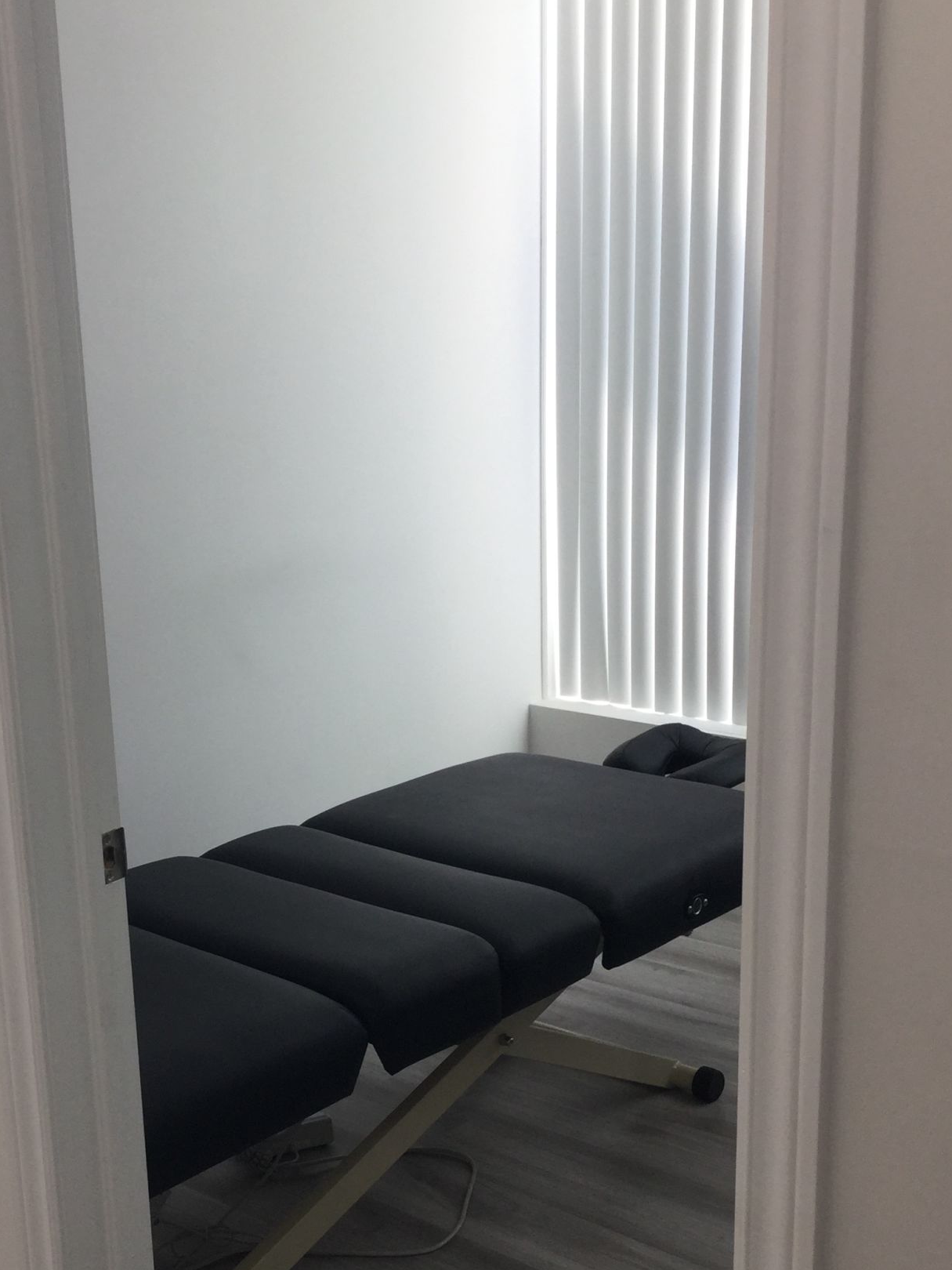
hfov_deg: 29.4
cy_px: 813
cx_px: 285
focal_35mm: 49
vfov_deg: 38.6
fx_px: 1797
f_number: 2.4
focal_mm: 3.3
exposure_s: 1/120
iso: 25
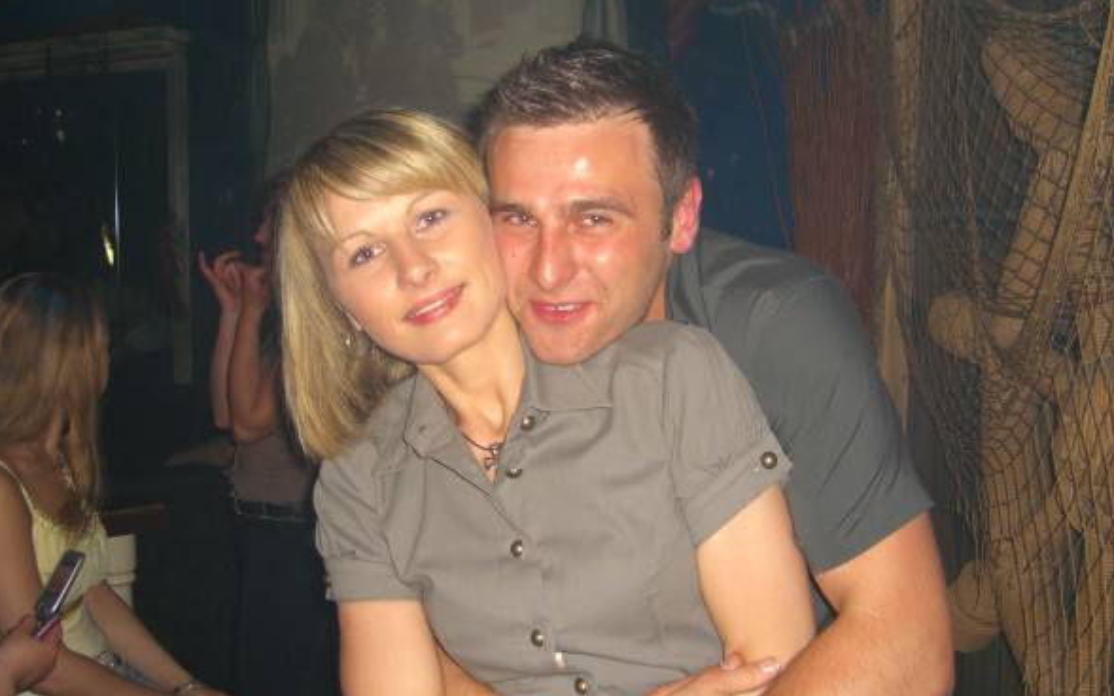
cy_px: 350
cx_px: 560
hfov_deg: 48.2
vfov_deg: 31.2
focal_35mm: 41
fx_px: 1245
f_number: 2.8
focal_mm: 7.9
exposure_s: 1/60
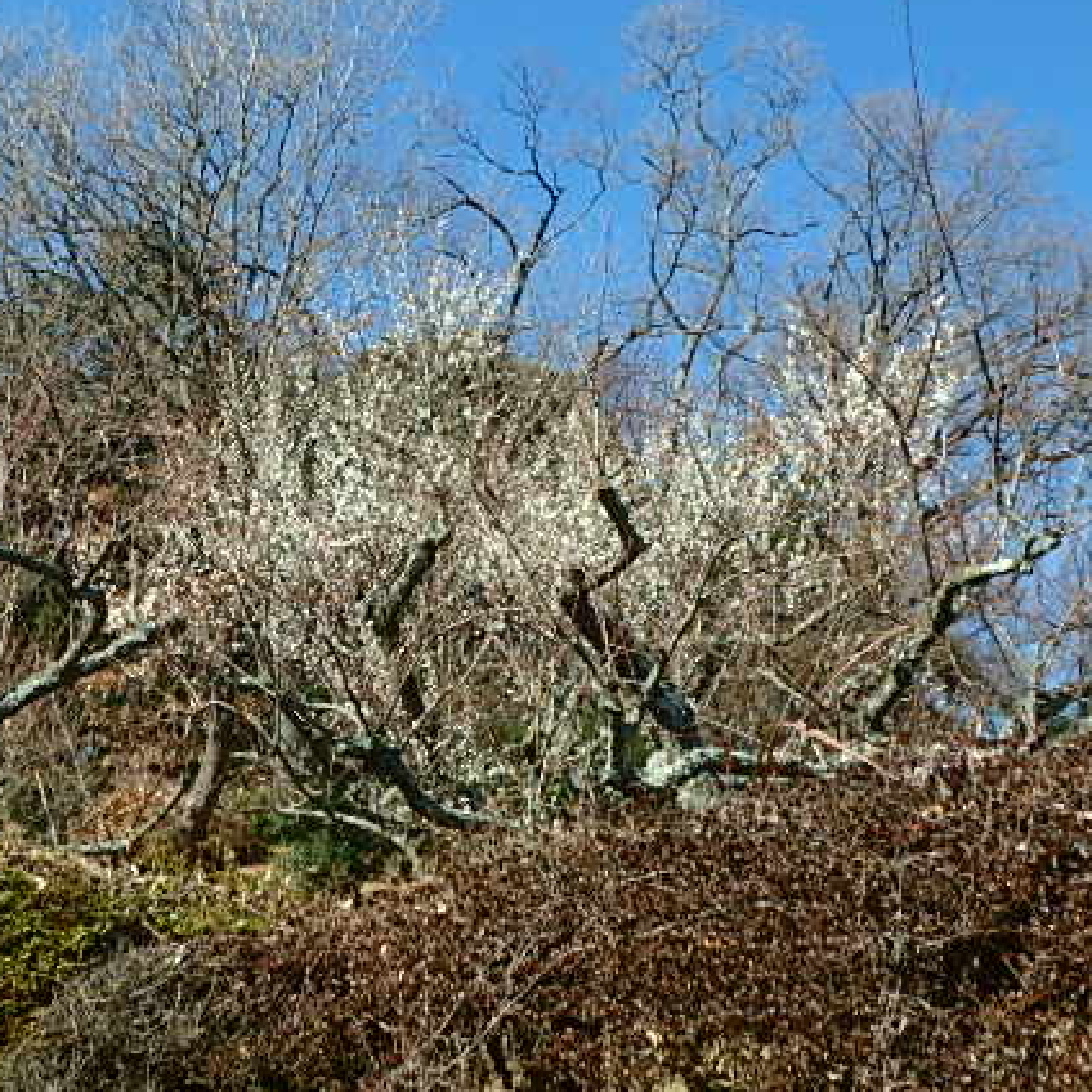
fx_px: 1713
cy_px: 500
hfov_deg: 35.3
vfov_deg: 35.3
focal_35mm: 48
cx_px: 497
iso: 125
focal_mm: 6.4
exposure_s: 1/320
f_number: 5
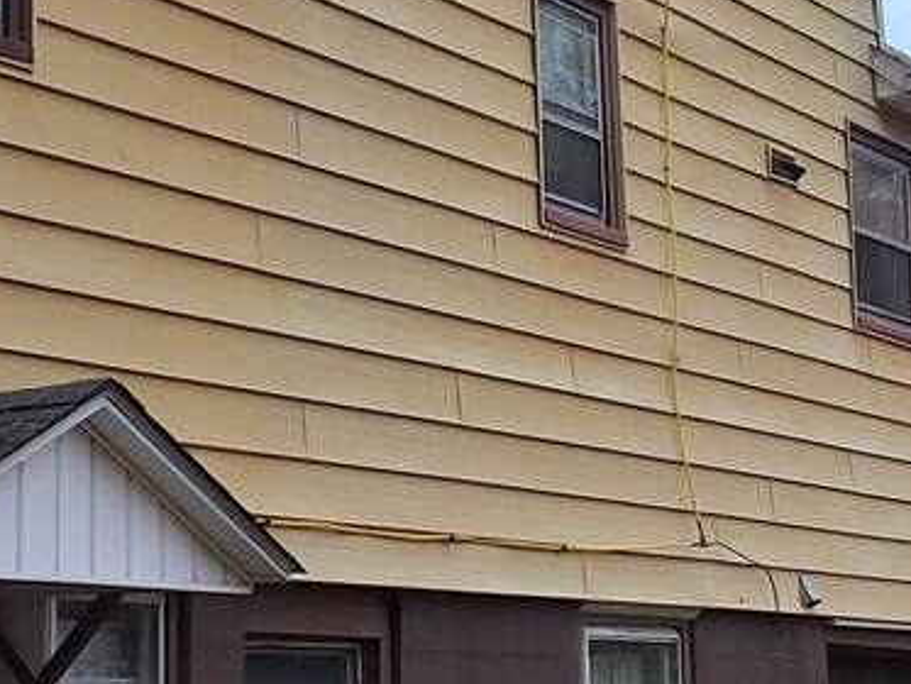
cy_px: 278
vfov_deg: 15.4
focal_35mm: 96
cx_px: 325
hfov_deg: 20.4
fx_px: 2527
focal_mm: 2.91
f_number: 1.9
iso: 64
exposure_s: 1/120
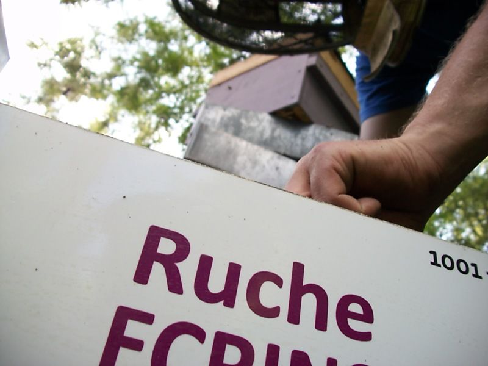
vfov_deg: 44.2
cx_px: 244
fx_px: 451
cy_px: 183
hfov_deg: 56.8
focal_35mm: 32
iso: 80
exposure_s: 1/160
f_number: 2.9
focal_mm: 5.7
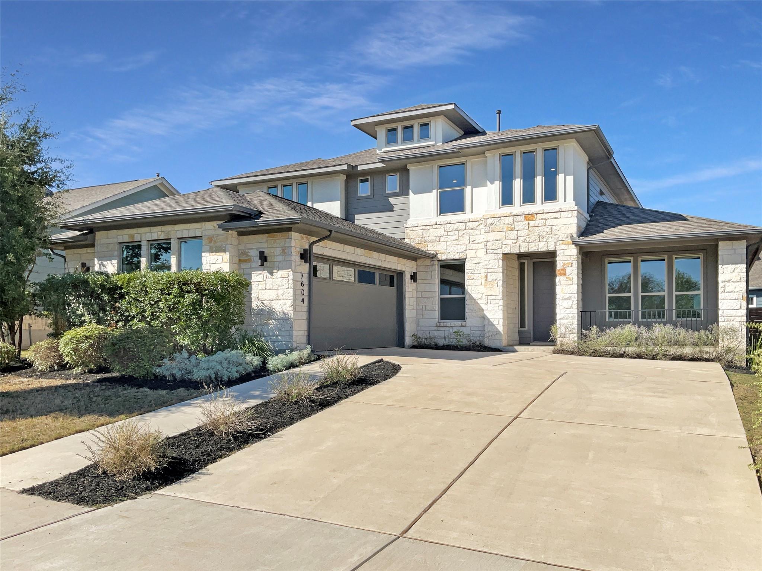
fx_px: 638
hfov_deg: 61.7
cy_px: 286
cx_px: 381
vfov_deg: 48.2
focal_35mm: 29
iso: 25
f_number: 1.8
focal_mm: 3
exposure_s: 1/41667
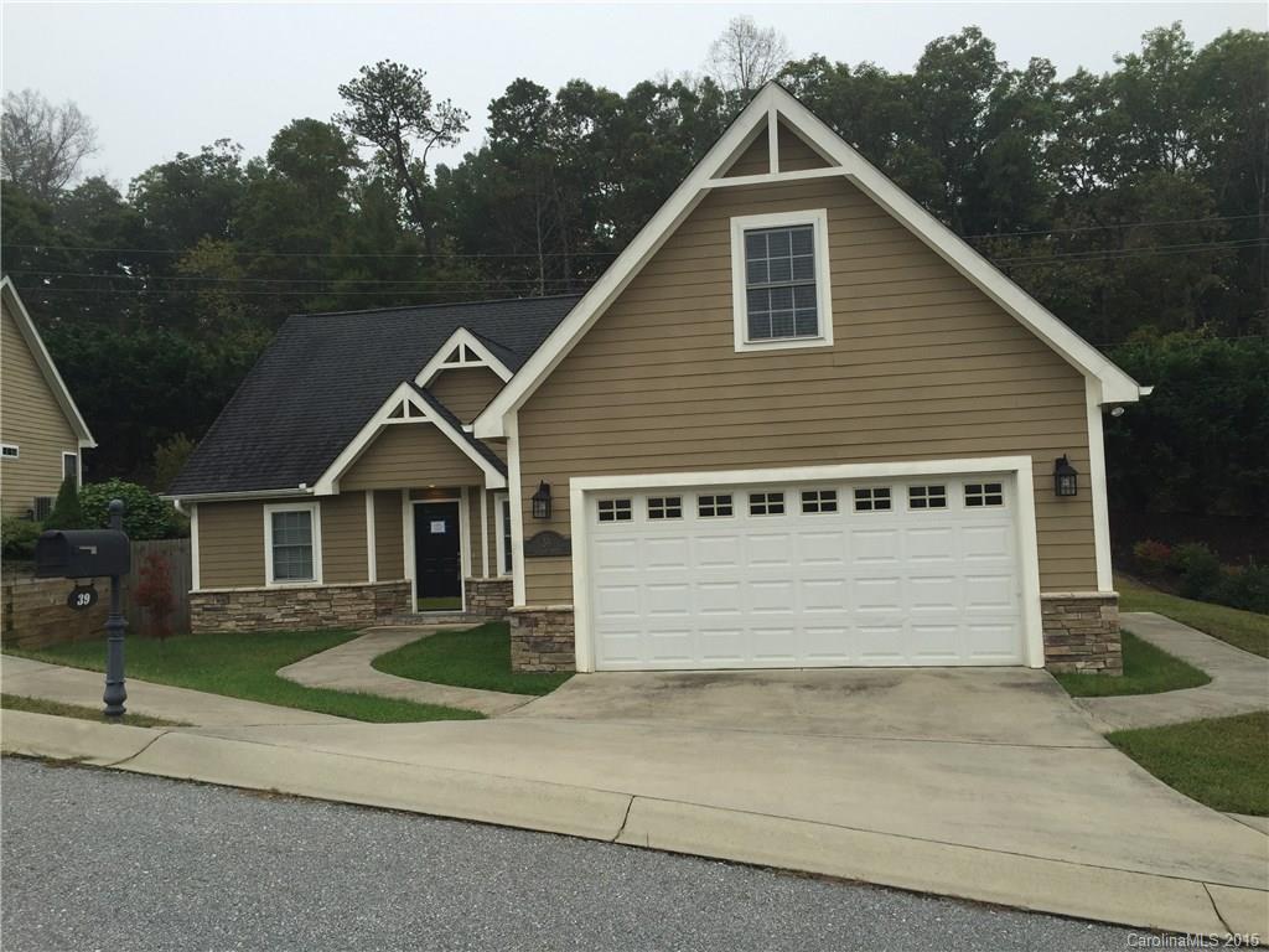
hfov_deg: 61.7
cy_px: 476
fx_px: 1063
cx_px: 634
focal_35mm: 29
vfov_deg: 48.2
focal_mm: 4.15
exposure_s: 1/775
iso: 32
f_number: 2.2
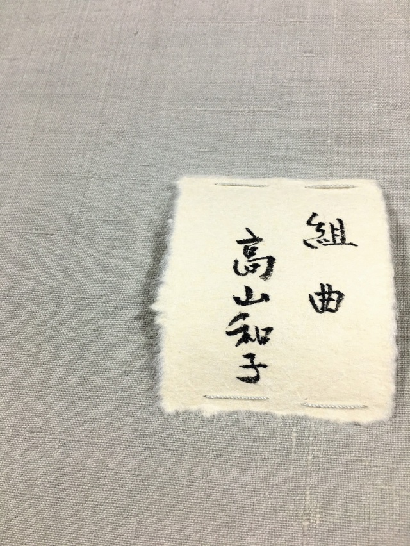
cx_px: 205
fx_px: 458
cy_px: 273
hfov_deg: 48.3
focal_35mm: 29
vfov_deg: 61.6
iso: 40
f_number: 2.2
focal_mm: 4.15
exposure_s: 1/120
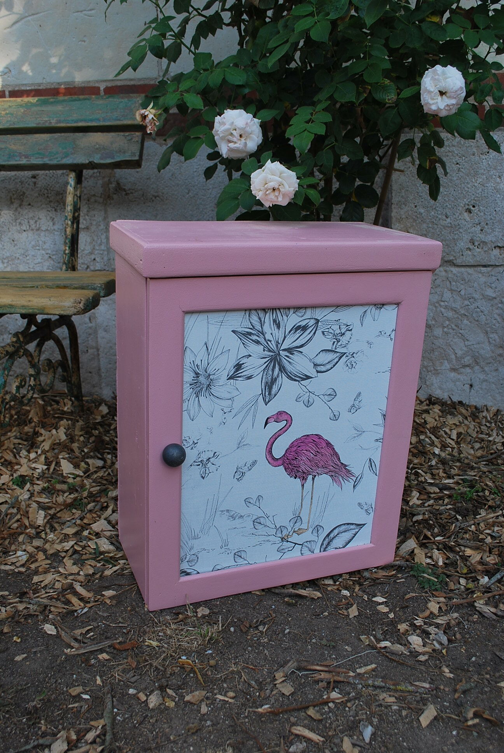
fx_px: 691
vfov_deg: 57.2
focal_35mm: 33
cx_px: 252
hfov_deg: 40.1
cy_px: 376
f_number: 5.6
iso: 100
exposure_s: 1/125
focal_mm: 22
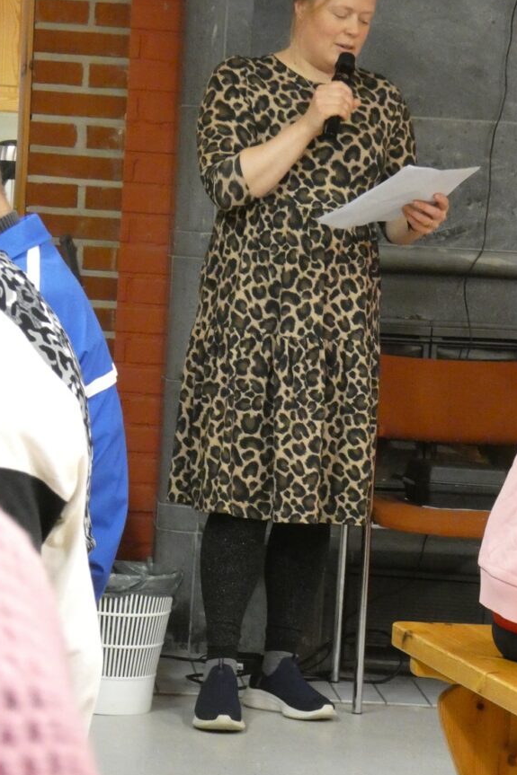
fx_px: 3405
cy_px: 365
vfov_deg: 13.0
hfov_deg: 8.7
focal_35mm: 158
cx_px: 290
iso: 1600
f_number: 5.2
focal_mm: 22.9
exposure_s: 1/30
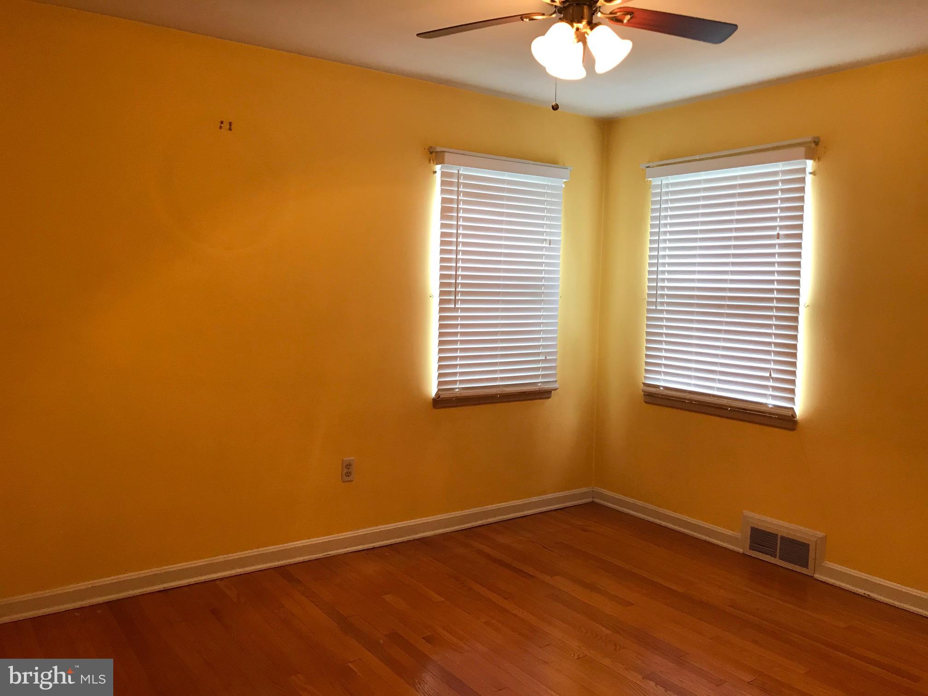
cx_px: 464
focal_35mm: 28
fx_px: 751
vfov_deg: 49.7
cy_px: 348
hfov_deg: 63.4
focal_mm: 3.99
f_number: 1.8
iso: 40
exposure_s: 1/30
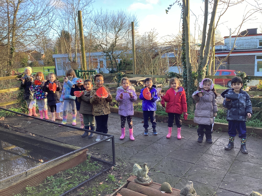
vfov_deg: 45.4
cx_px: 131
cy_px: 98
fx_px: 235
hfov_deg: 58.4
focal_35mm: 31
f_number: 2.4
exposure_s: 1/100
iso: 40
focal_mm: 3.3
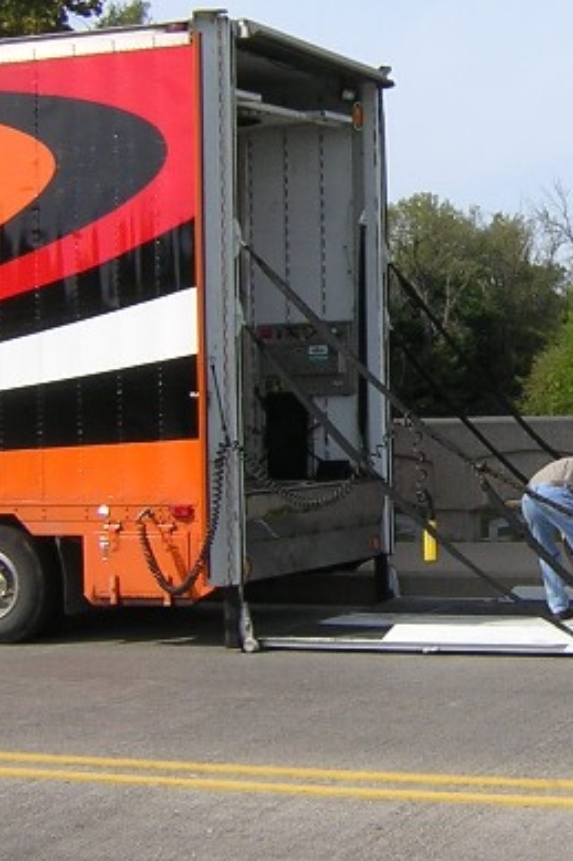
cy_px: 292
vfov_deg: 26.2
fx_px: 1840
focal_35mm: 77
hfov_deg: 17.4
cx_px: 538
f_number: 5.2
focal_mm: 4.7
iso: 100
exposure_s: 1/320
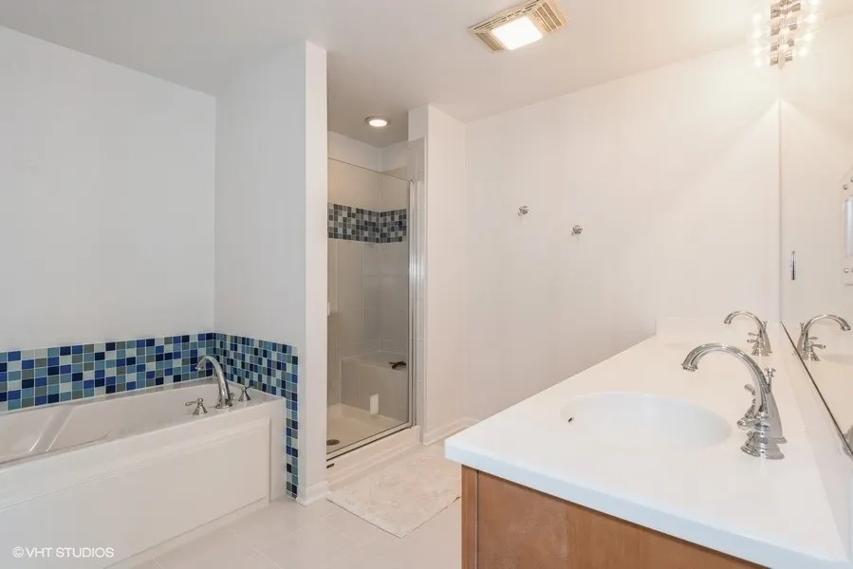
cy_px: 284
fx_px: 403
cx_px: 426
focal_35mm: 17
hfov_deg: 93.3
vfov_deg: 70.5
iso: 400
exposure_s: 1/4
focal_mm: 17
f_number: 10
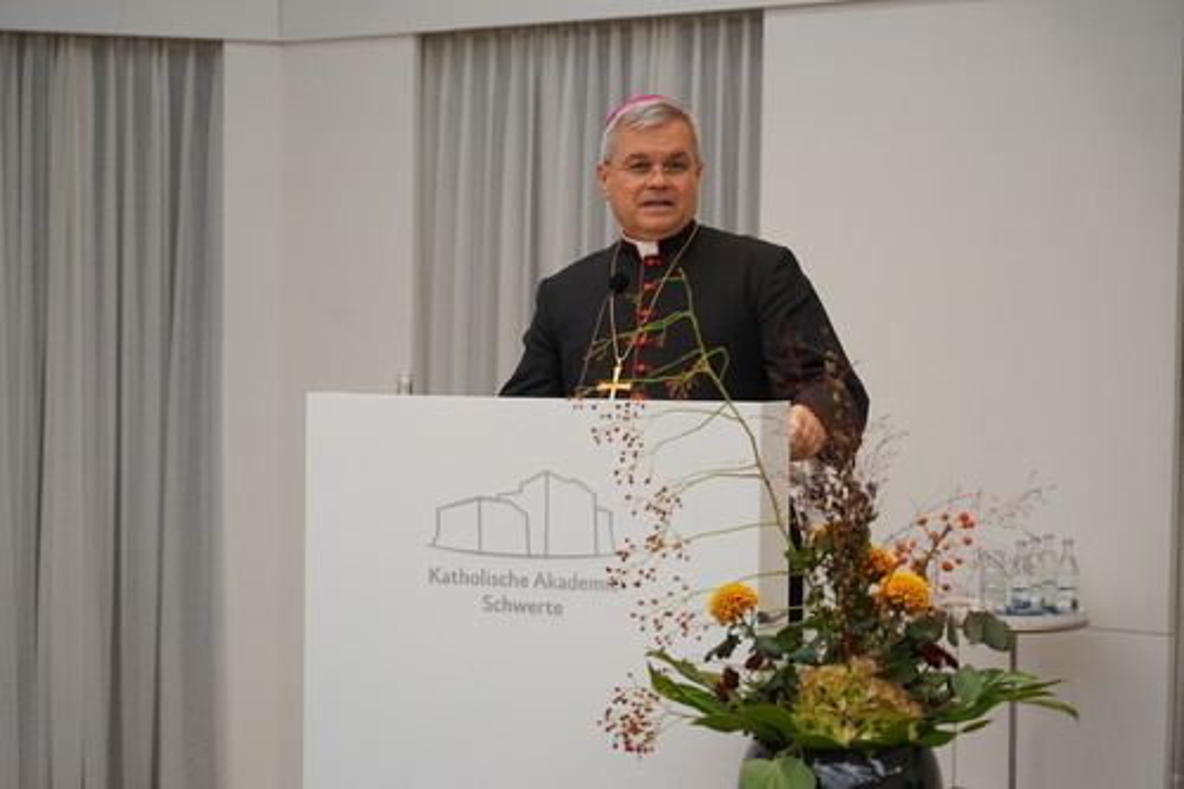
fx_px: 2531
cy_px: 394
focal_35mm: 77
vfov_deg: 17.7
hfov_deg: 26.3
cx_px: 592
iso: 2000
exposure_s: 1/160
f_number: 4
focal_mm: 77
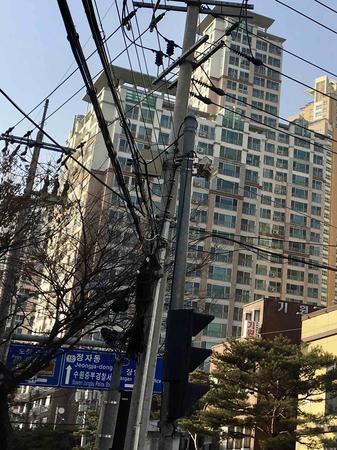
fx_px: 805
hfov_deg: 22.5
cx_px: 357
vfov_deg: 30.9
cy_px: 143
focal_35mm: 62
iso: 25
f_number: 2.2
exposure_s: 1/1131
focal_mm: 4.15
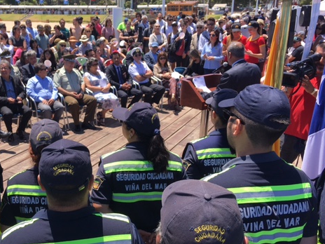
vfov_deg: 35.9
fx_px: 376
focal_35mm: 40
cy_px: 137
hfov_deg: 46.1
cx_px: 109
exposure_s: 1/999
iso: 25
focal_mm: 4.15
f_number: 2.2
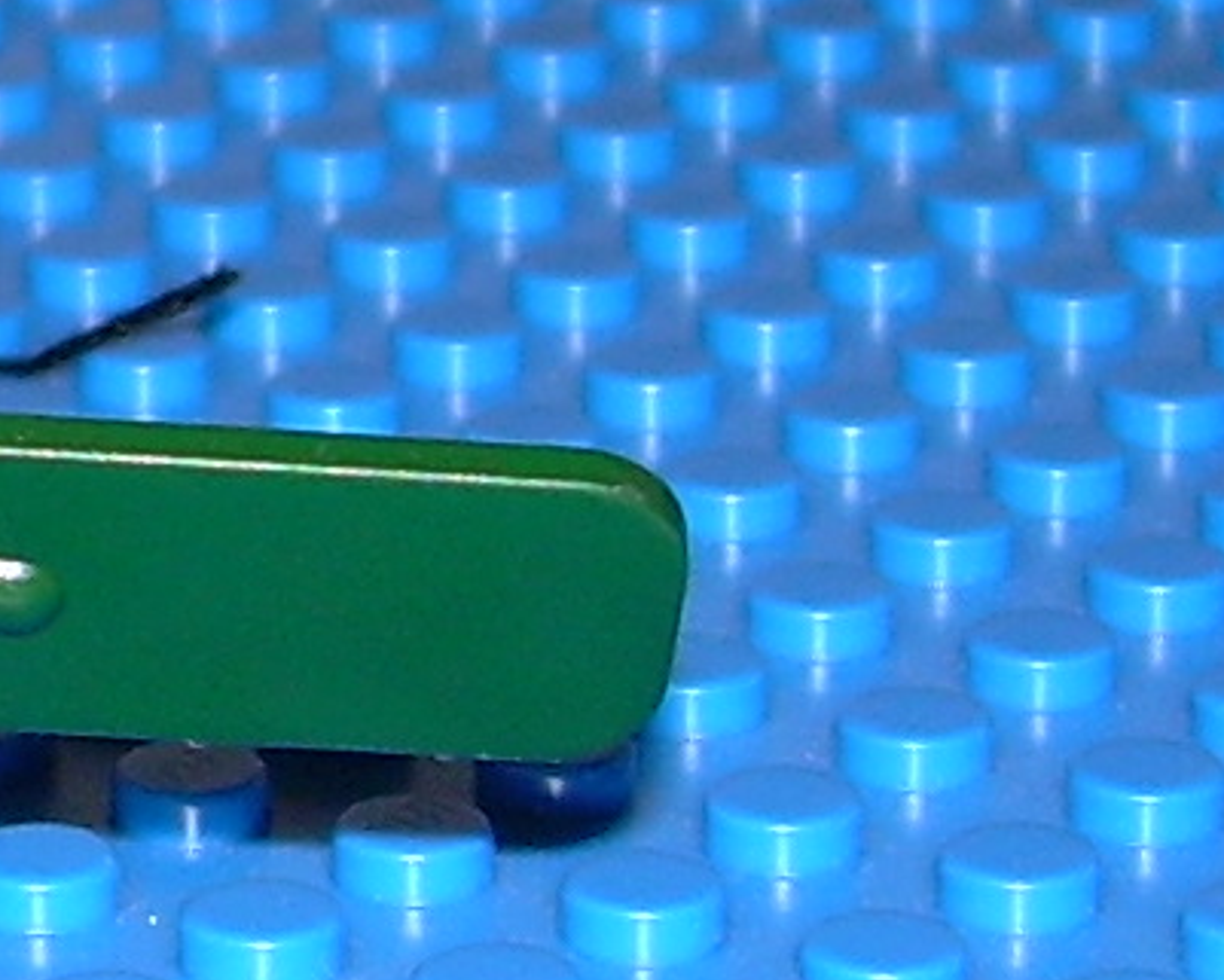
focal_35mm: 210
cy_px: -330
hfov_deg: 8.8
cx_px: -910
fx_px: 7609
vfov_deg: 7.3
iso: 50
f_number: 2.8
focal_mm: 6.3
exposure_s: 1/60
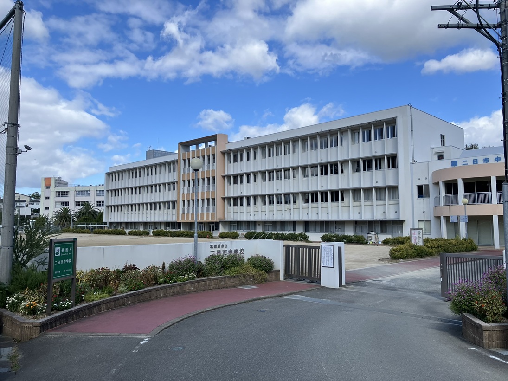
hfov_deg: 63.4
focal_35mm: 28
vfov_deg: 49.7
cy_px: 190
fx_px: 411
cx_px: 254
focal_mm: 3.99
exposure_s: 1/1799
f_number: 1.8
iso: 32
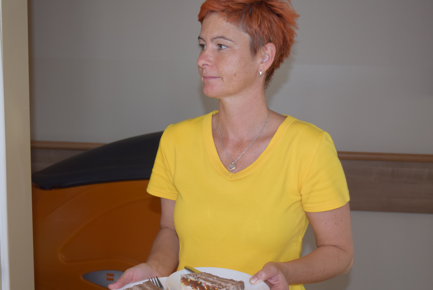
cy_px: 163
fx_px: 694
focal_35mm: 58
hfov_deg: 34.6
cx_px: 238
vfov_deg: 23.6
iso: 800
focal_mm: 31
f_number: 4.5
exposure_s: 1/80
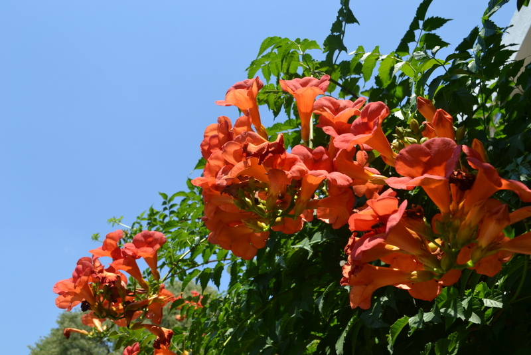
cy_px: 178
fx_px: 531
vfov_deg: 36.9
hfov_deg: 53.1
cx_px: 266
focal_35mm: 36
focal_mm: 24
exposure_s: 1/125
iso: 110
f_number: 8
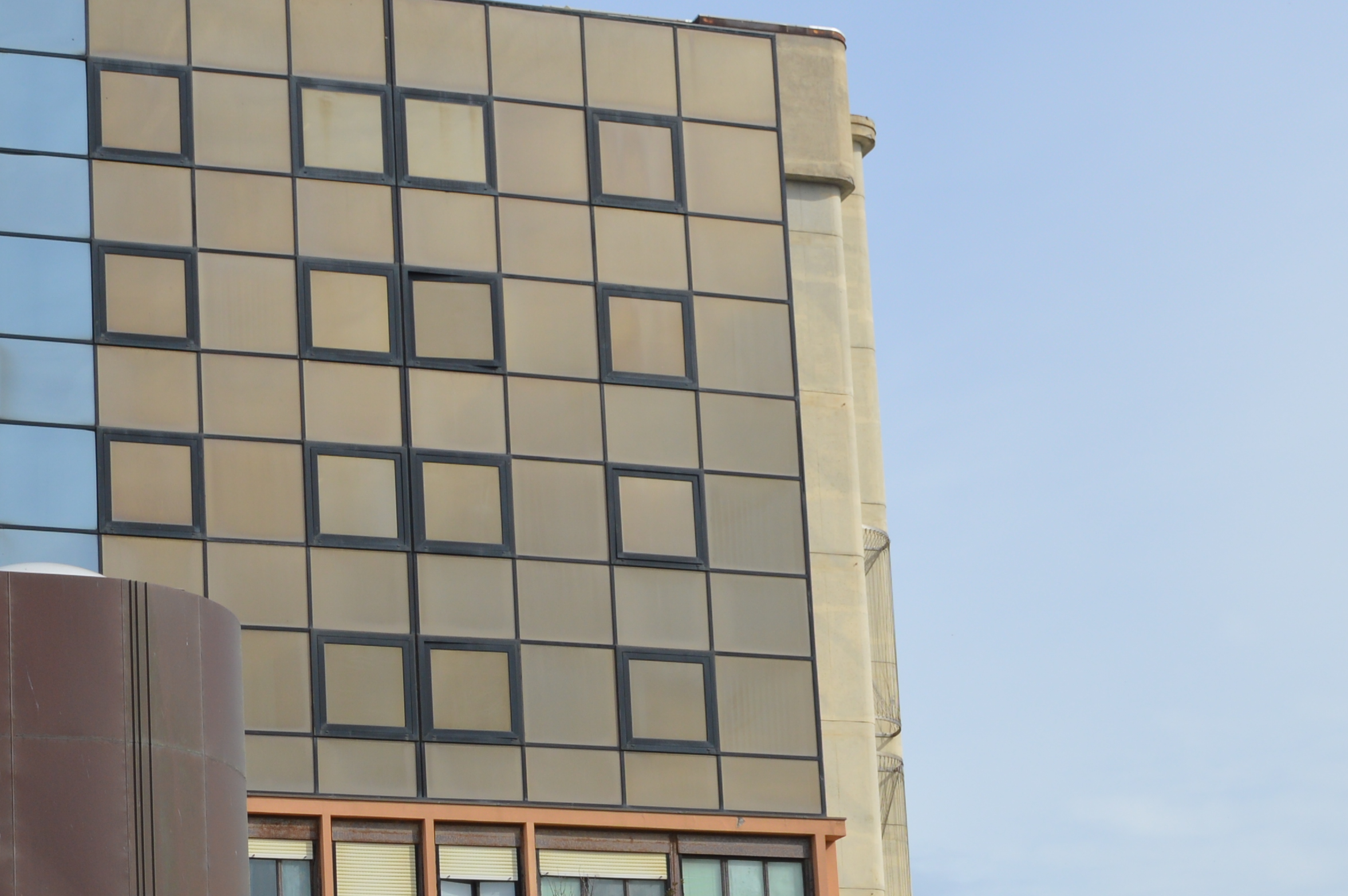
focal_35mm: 92
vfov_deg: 14.4
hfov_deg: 21.9
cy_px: 1058
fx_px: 3442
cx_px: 253
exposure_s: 1/320
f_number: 9
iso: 100
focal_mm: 24
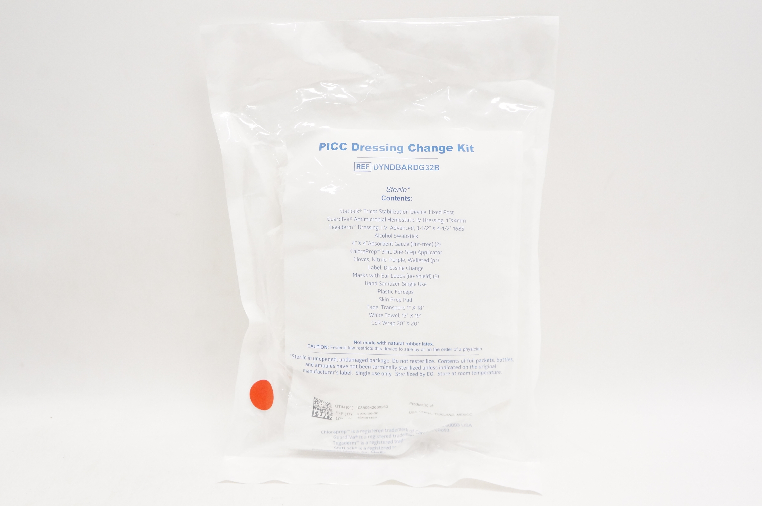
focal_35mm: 33
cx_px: 381
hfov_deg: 57.3
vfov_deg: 39.9
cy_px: 253
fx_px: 698
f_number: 8
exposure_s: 1/250
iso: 3200
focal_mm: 22
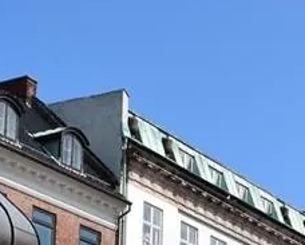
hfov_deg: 14.4
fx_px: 1202
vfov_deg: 11.3
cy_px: 333
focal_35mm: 133
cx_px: 191
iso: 200
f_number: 10
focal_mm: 20
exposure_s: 1/400
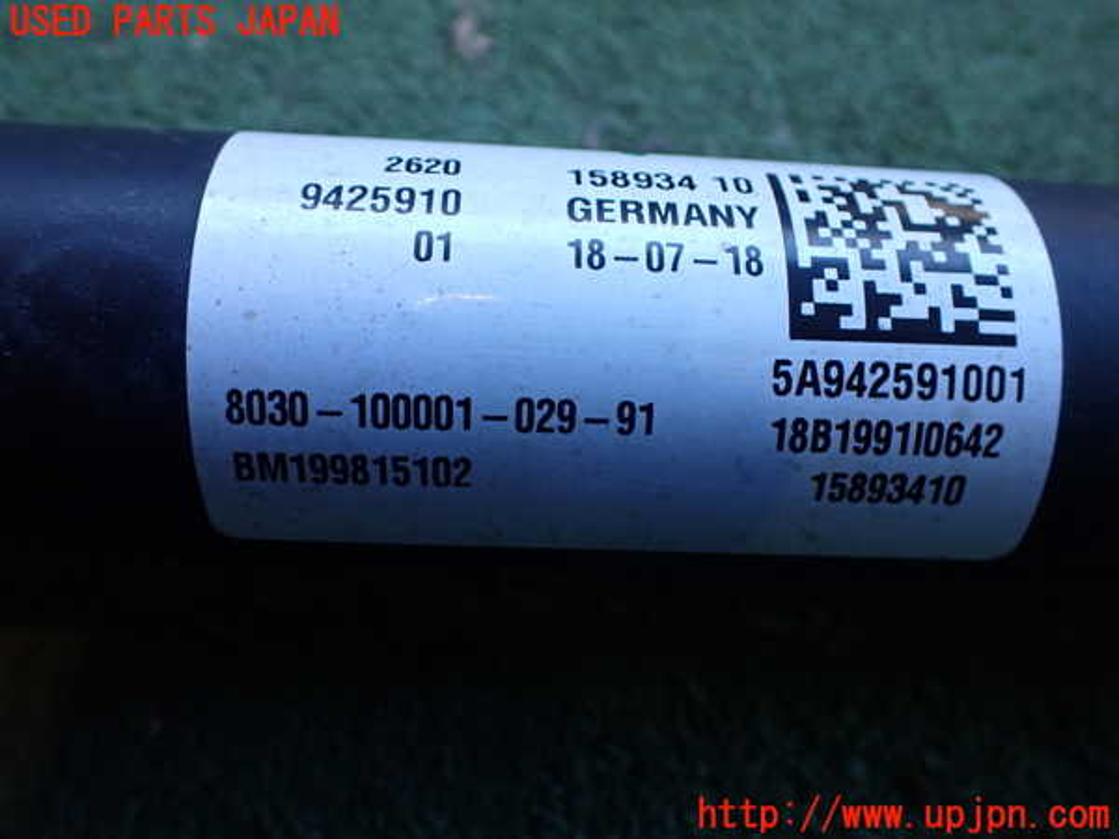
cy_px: 420
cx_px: 560
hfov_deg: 60.0
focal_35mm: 30
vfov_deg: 46.8
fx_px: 970
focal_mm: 5.4
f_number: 2.3
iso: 250
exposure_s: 1/125
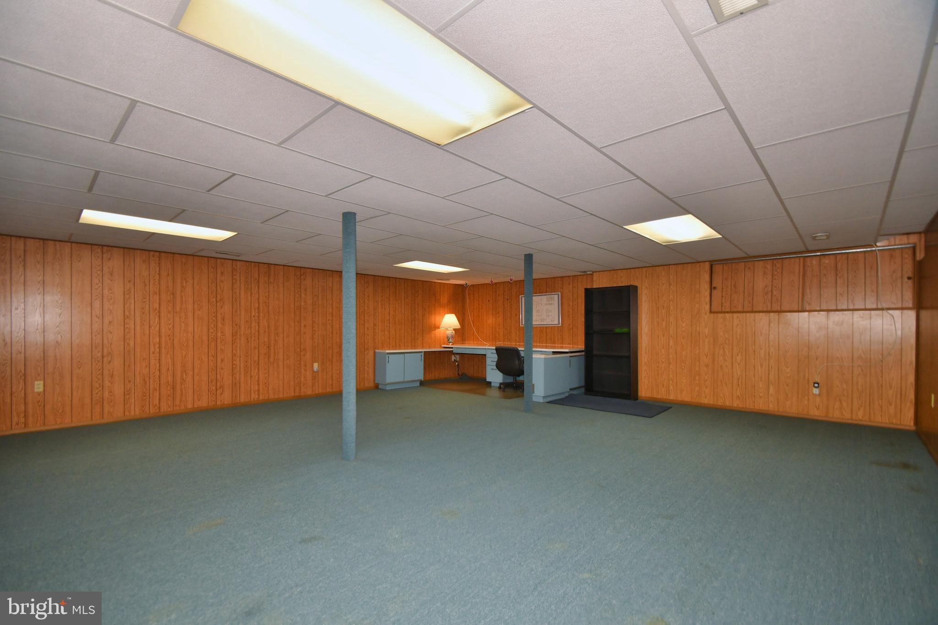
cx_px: 469
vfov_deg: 77.3
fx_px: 391
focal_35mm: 15
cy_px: 312
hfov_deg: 100.4
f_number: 3.5
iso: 400
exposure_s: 1/125
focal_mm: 10
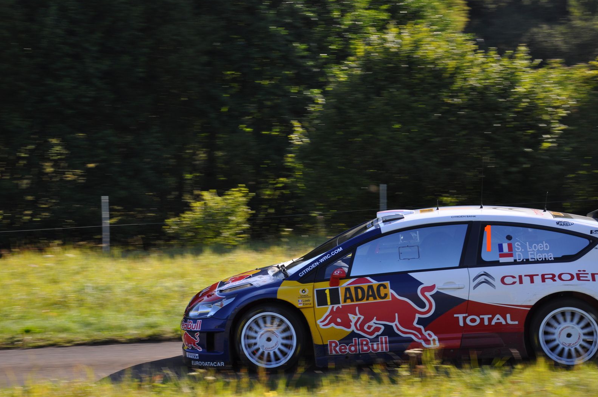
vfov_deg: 17.2
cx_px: 302
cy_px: 199
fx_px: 1311
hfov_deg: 25.7
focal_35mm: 79
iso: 200
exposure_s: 1/320
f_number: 9
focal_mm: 52
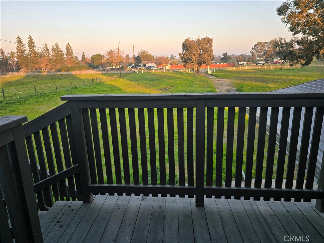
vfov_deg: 58.9
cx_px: 162
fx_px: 215
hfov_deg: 73.9
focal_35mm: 23
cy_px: 122
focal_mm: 6.3
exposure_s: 1/180
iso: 25
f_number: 1.7
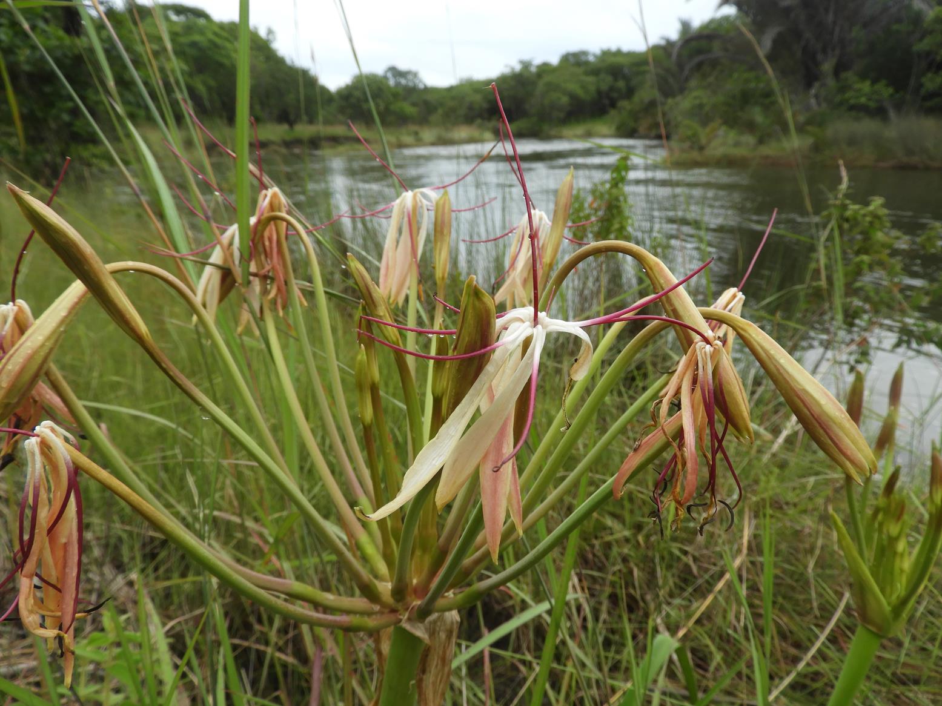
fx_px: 653
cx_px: 471
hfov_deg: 71.6
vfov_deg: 56.8
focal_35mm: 24
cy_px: 353
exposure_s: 1/800
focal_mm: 4.3
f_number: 3.3
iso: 100
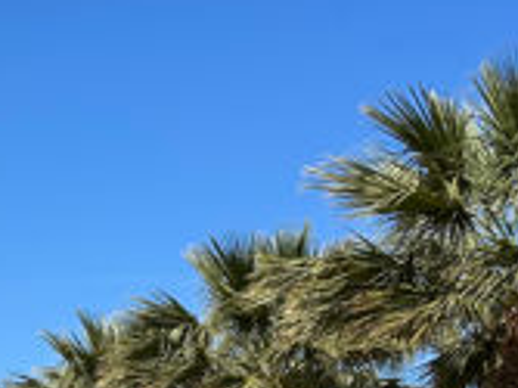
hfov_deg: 17.2
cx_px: -67
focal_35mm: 110
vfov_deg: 13.0
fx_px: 1645
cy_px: 503
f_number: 1.5
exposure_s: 1/6579
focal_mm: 5.7
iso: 50
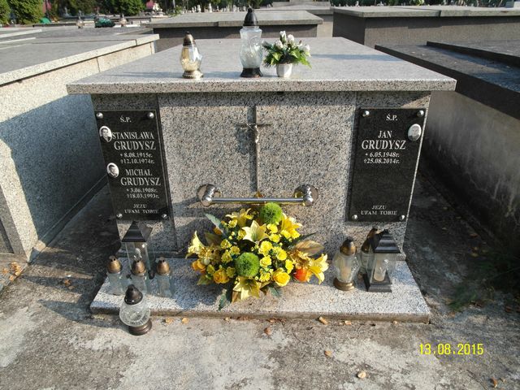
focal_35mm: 30
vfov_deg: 46.8
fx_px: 451
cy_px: 195
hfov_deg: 60.0
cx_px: 260
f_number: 3.9
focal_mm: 6.5
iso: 80
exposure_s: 1/250
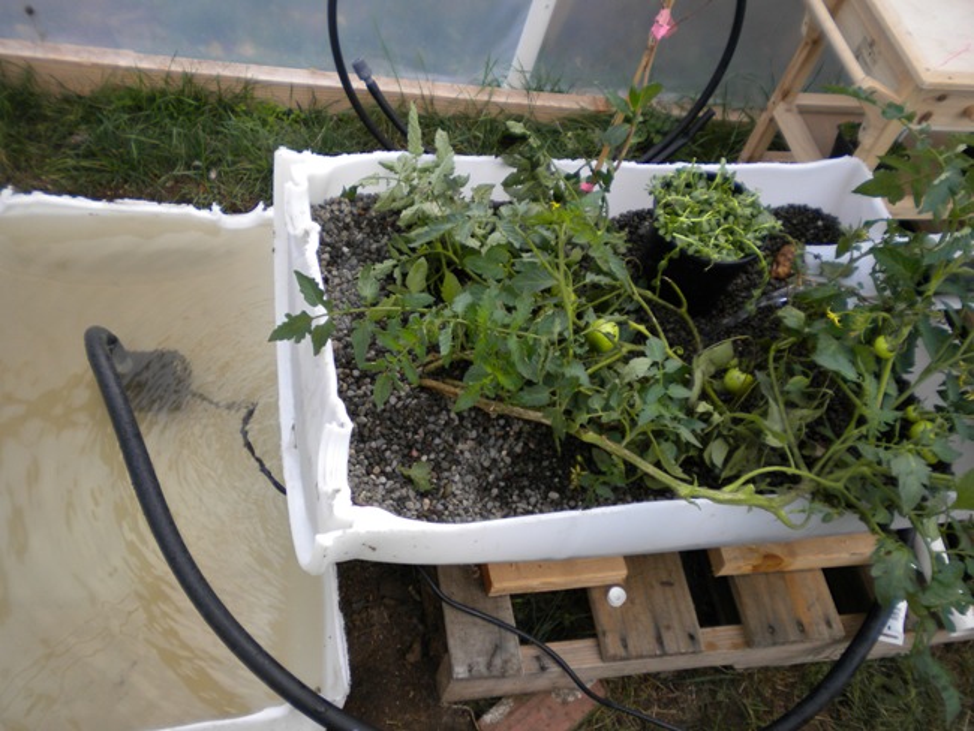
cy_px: 366
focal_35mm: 35
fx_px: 985
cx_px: 487
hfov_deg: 52.6
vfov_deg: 40.7
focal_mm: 6.3
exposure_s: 1/96.7
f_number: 3.1
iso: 80
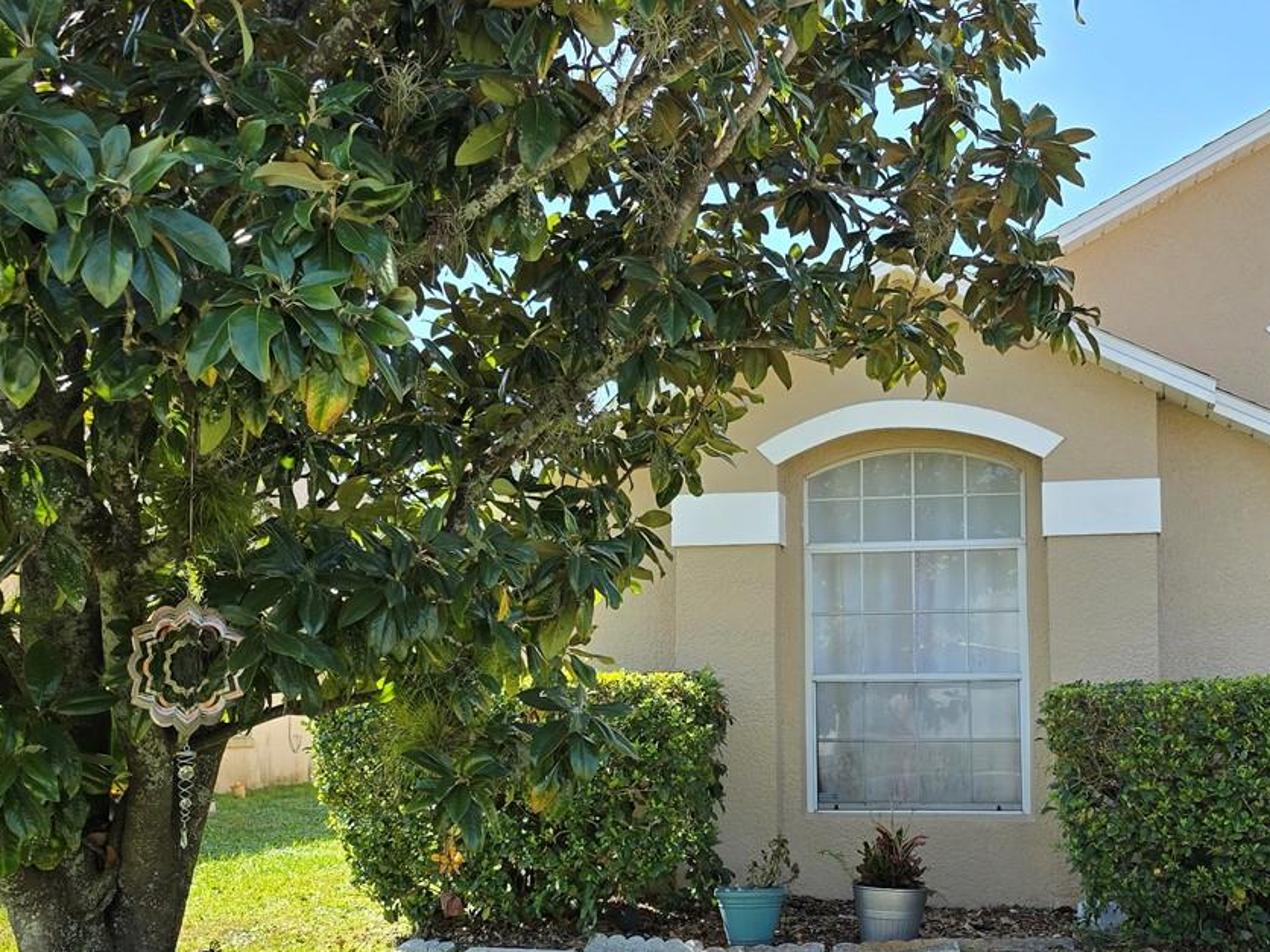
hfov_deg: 42.7
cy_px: 618
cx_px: 779
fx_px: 1614
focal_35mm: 44
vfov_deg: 32.7
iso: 12
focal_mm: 6.3
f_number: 1.7
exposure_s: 1/338
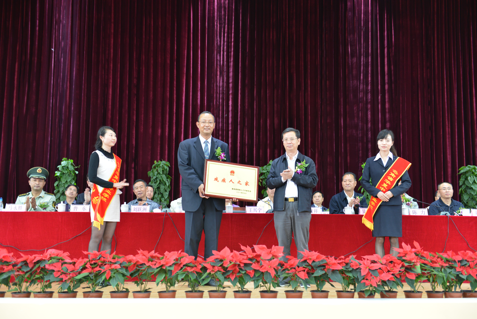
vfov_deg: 33.4
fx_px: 530
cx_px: 238
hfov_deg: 48.4
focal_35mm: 40
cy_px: 160
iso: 800
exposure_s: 1/40
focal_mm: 40
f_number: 3.5
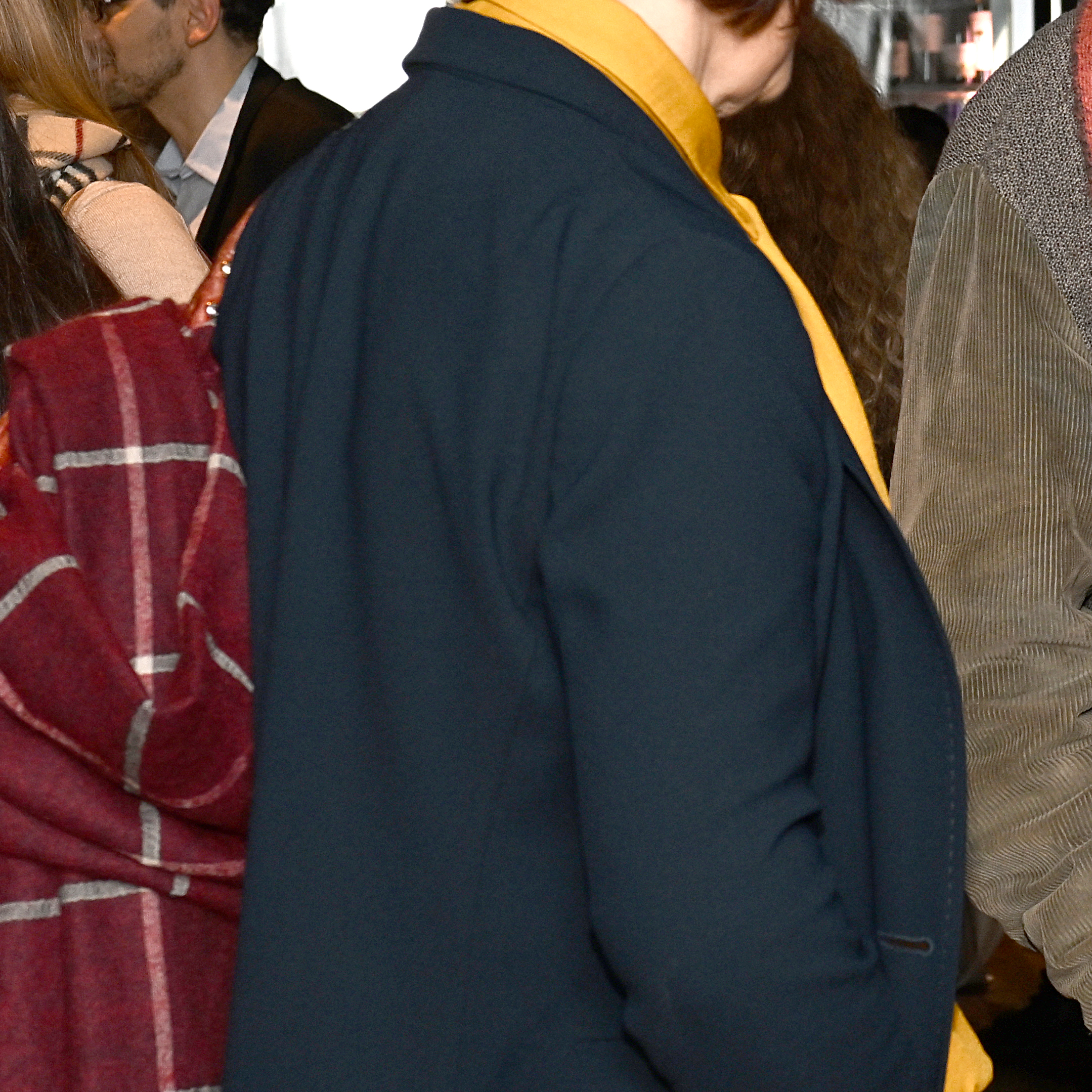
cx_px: 1537
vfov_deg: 11.2
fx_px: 5568
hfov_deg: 10.9
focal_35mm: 156
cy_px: 326
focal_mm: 48
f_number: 6.3
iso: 500
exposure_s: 1/60
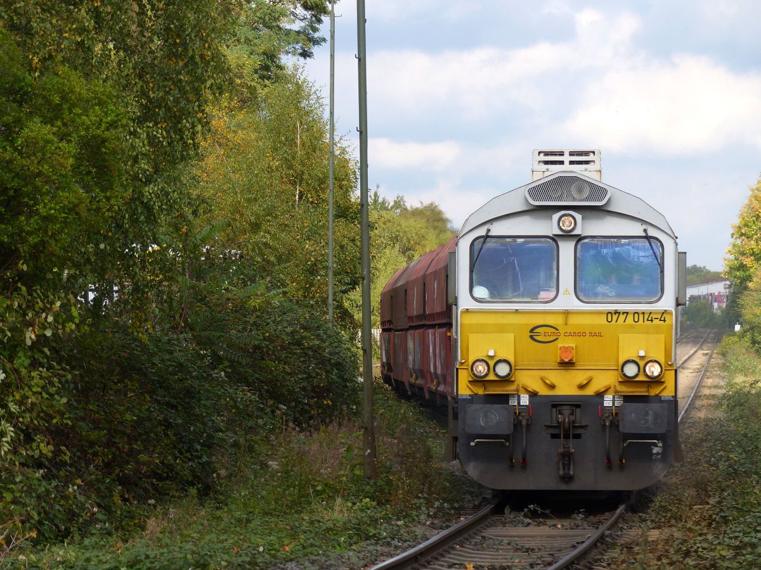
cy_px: 285
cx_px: 380
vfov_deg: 8.1
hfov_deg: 10.8
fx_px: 4023
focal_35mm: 183
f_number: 3.2
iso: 100
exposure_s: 1/640
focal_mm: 33
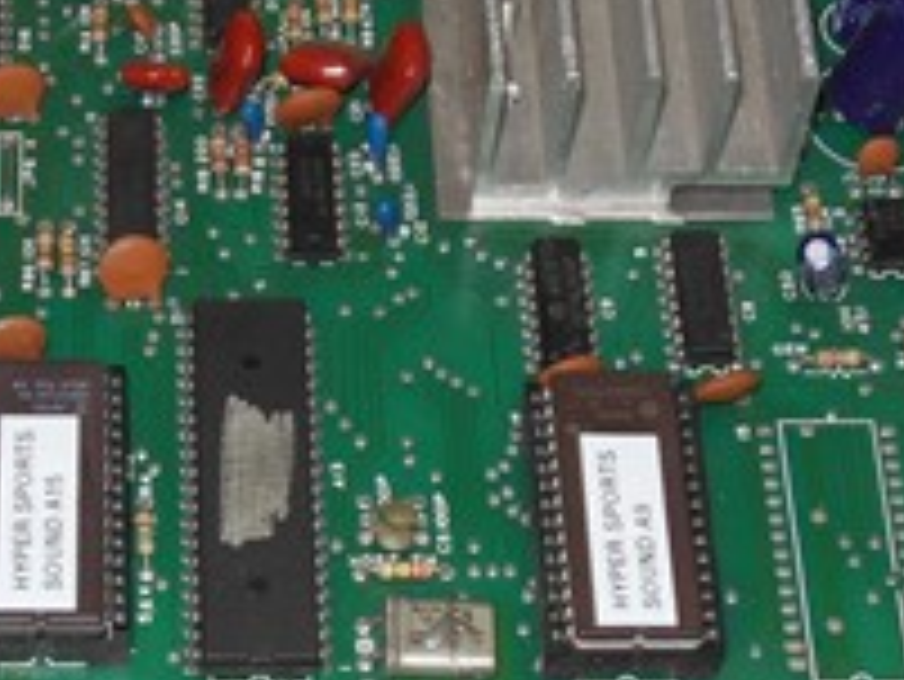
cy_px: 581
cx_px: 369
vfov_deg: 15.3
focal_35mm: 96
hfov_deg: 20.4
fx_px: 2509
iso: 200
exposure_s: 1/30
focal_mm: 7.7
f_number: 7.5
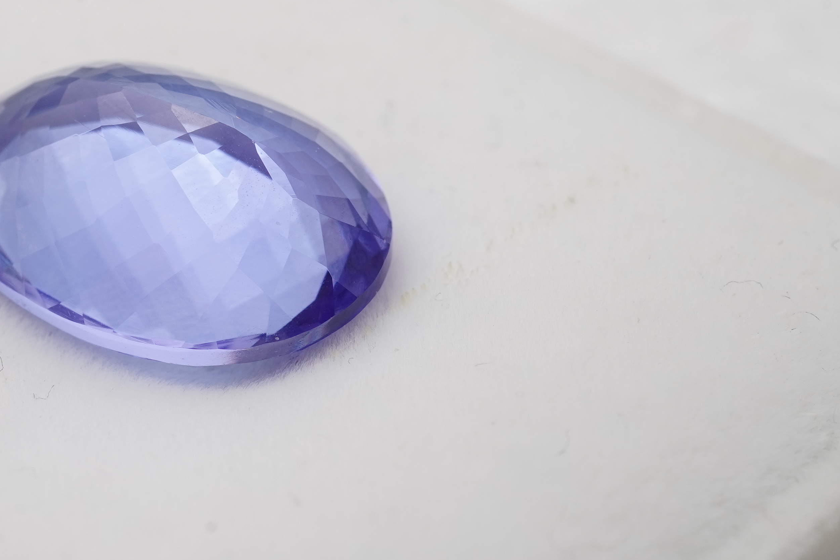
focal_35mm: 71
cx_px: 188
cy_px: 177
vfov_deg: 19.1
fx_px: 1656
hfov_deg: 28.0
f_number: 22
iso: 400
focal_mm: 30
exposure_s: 1/125
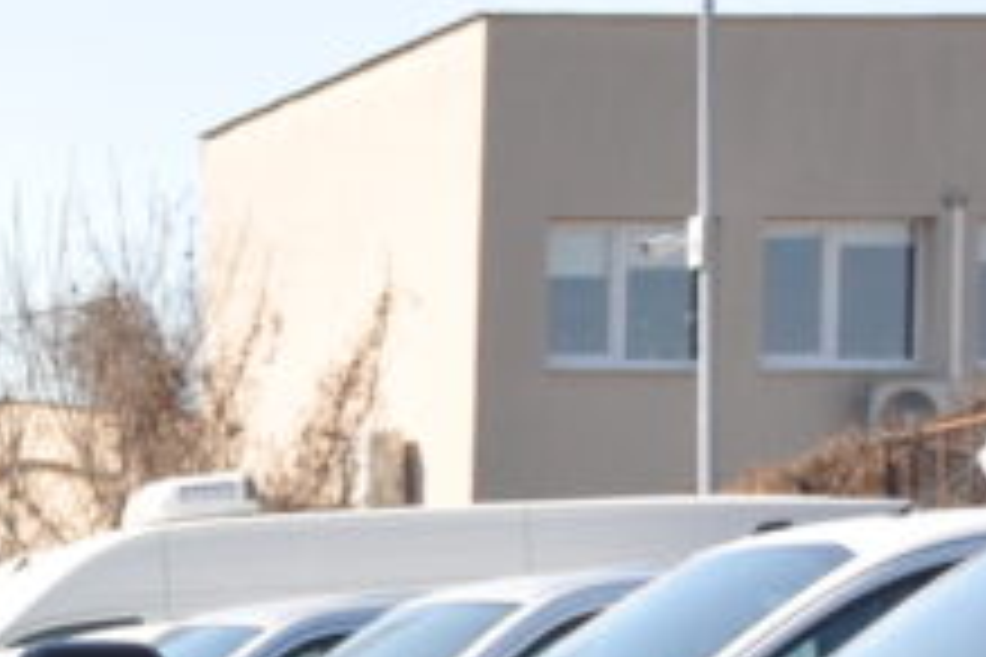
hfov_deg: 9.2
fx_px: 5751
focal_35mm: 210
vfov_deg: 6.4
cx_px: -936
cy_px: 1026
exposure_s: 1/250
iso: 400
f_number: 8
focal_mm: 30
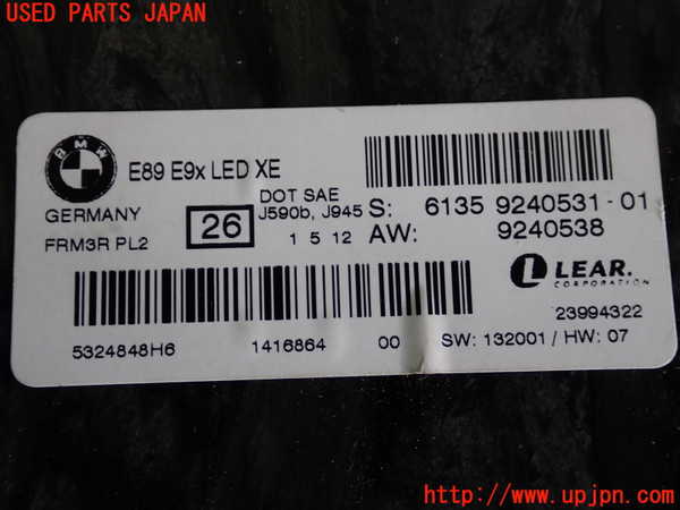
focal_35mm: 41
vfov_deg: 35.1
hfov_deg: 45.8
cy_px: 255
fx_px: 805
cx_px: 340
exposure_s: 1/50
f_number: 2.8
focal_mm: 7.31
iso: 200
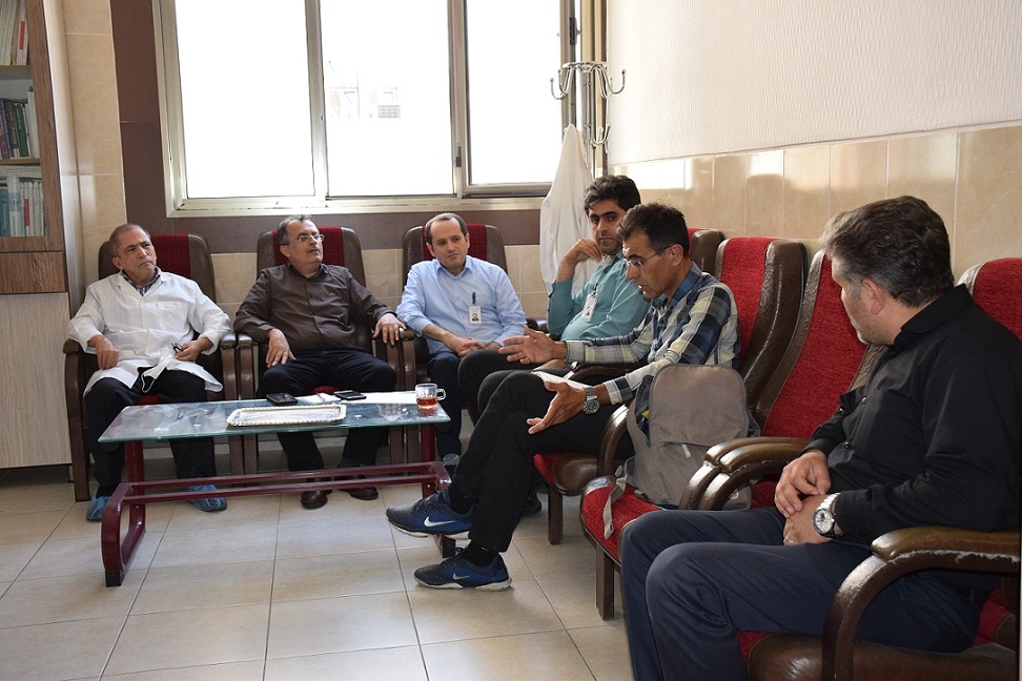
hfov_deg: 49.6
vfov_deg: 34.2
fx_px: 1107
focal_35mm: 39
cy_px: 340
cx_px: 511
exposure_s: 1/125
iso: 800
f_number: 5.6
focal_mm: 26
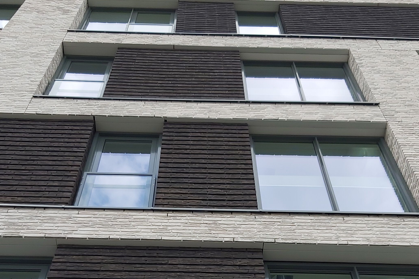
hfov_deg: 37.5
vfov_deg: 24.7
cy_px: 258
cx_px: 205
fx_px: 617
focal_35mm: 53
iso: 64
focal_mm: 3.92
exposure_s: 1/993
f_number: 1.7
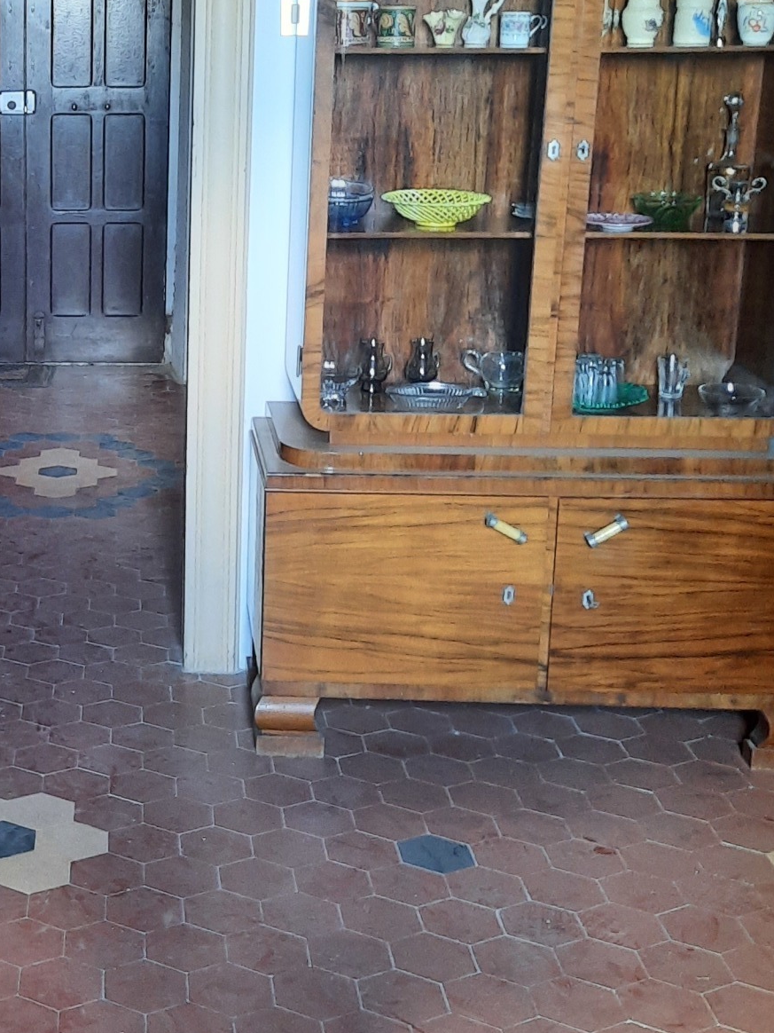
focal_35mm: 55
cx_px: 23
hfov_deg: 25.4
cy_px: 389
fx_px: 1640
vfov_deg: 34.8
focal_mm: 4.6
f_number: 2
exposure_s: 1/30
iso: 250
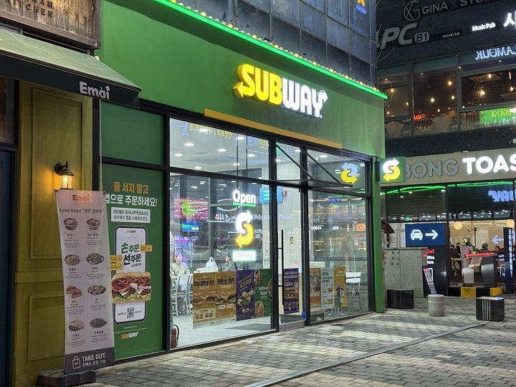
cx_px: 258
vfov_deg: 30.3
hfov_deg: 39.7
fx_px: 716
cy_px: 194
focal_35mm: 48
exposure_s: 1/60
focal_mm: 6.76
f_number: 1.78
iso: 160
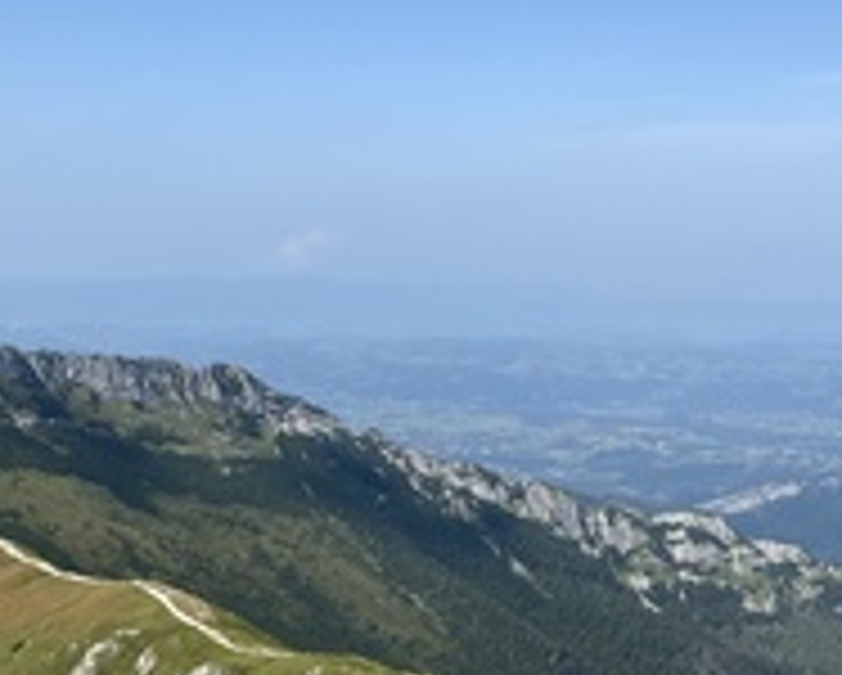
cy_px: 504
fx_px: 1522
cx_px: 113
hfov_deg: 29.8
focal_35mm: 61
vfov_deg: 24.8
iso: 32
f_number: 1.8
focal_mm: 4.25
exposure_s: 1/3040
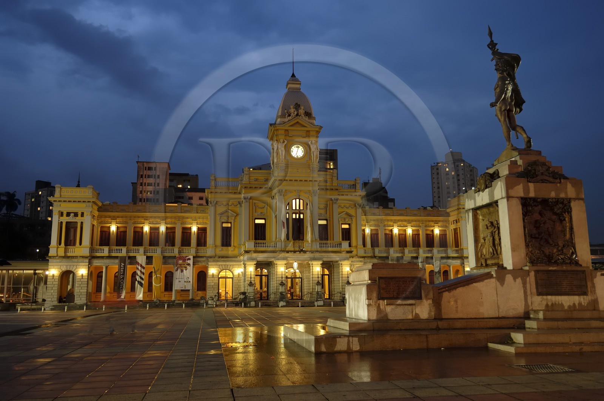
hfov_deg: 62.0
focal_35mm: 30
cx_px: 302
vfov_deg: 43.5
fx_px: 503
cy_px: 200
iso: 100
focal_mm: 20
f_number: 5.6
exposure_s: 1.1
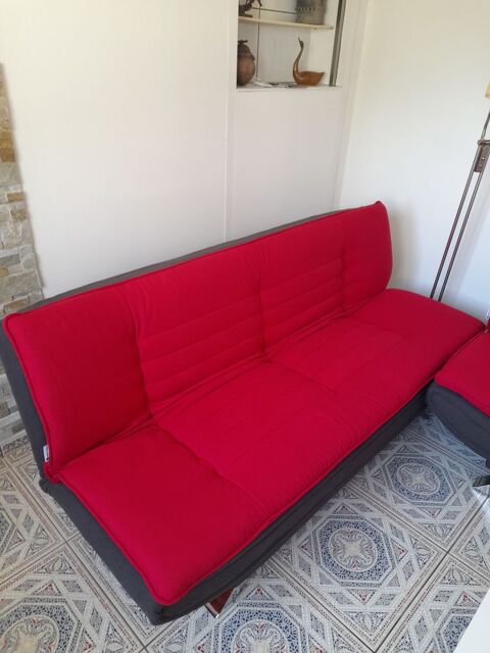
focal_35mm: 25
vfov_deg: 69.4
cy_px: 326
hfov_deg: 54.9
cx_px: 245
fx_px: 472
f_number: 2
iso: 100
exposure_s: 1/50
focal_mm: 4.6
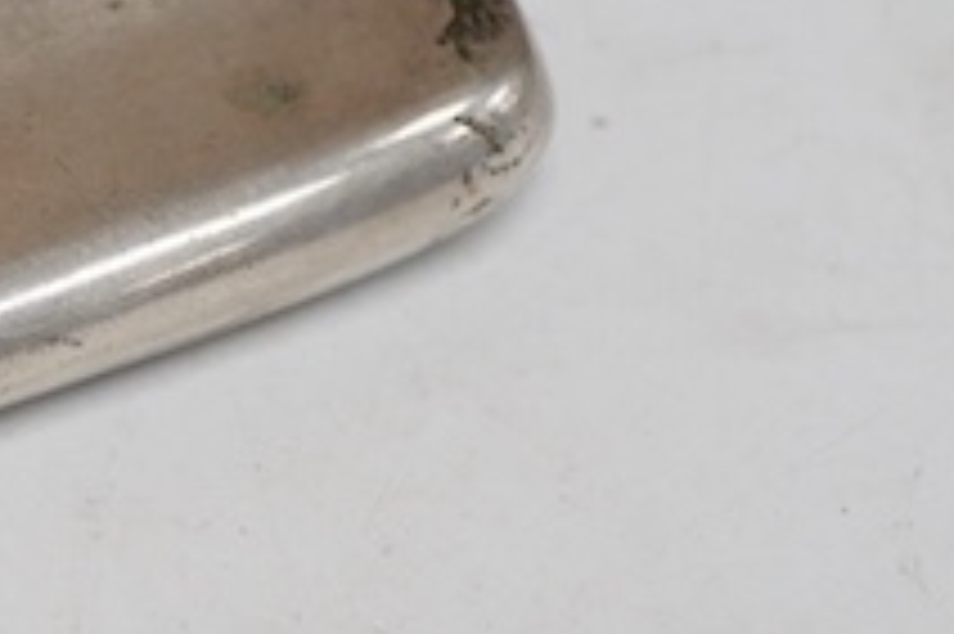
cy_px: 274
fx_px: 5057
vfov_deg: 7.2
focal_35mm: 191
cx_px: -806
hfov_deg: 10.1
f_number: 10
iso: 1250
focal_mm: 30
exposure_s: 1/125
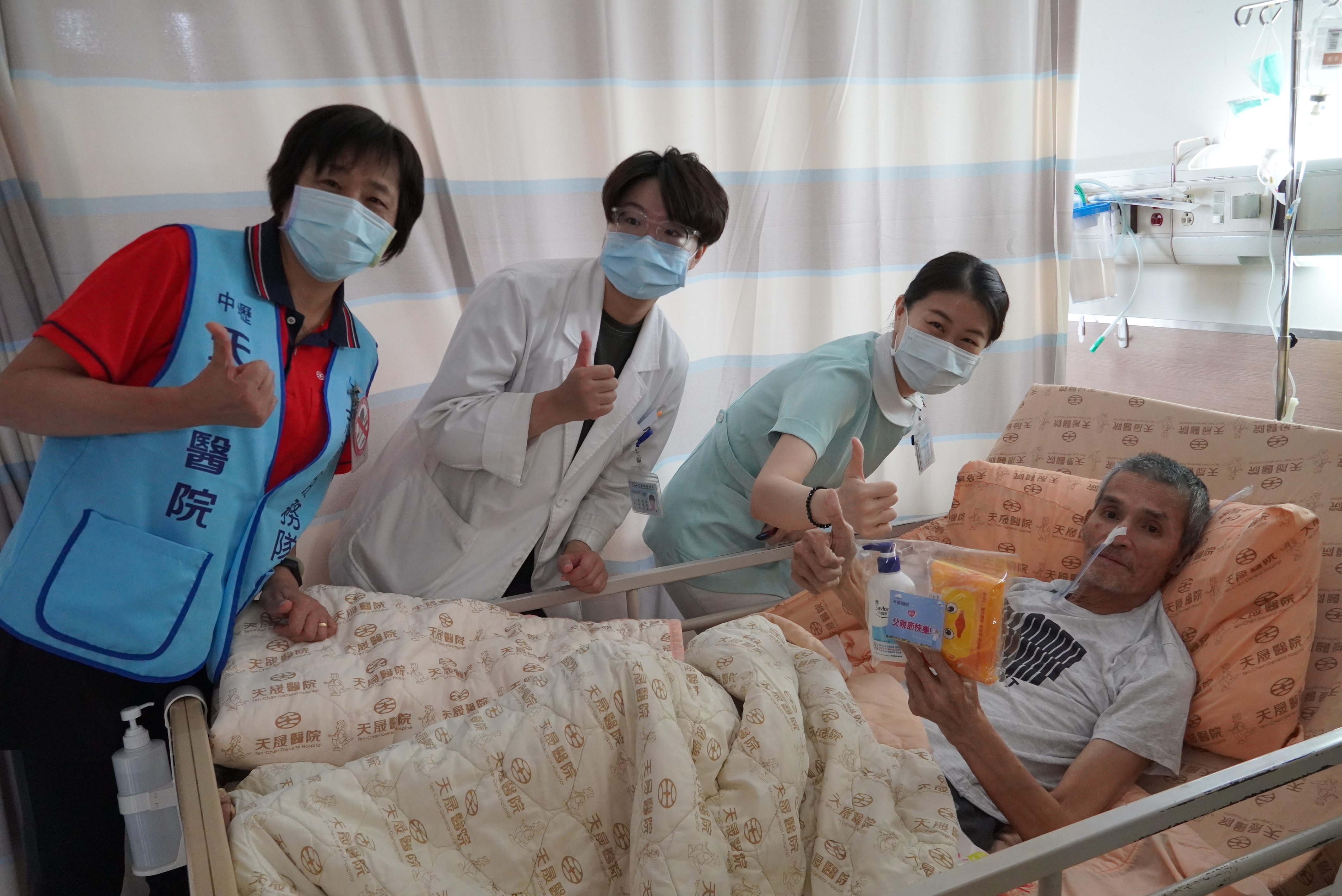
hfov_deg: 64.5
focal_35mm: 28
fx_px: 1063
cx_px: 671
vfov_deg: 45.7
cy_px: 448
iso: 2500
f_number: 4
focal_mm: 19
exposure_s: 1/160
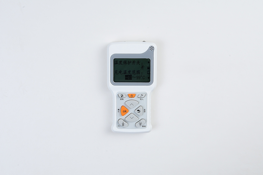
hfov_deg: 27.0
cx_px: 132
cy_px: 88
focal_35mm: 75
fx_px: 547
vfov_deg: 18.1
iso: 160
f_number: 18
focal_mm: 50
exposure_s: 1/80
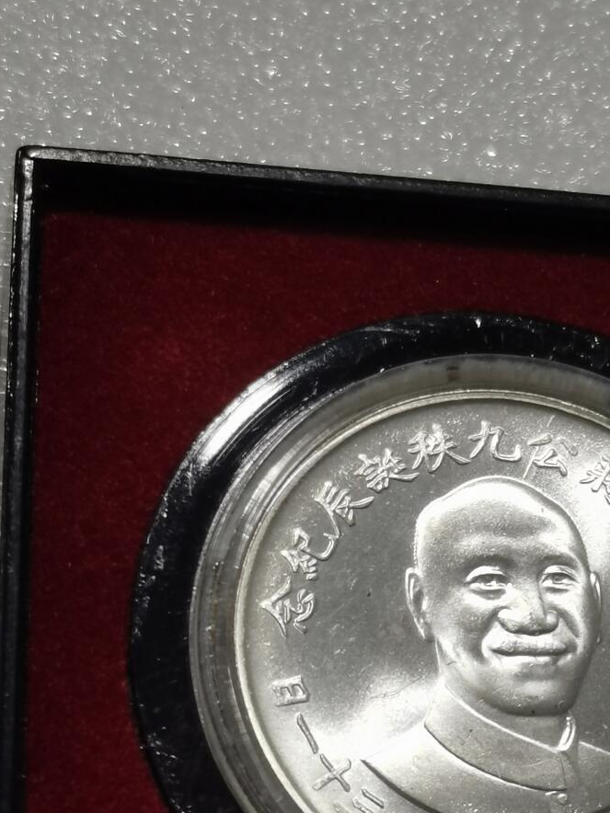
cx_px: 495
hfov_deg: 12.9
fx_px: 2679
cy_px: 647
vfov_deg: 17.1
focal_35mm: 114
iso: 50
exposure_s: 1/115
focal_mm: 5.58
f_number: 1.8
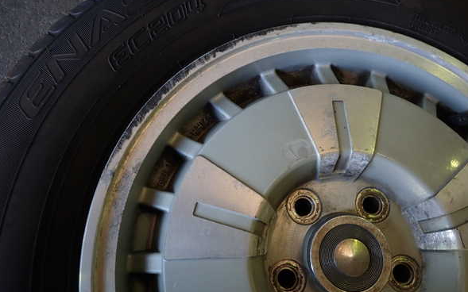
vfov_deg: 46.0
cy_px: 148
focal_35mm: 27
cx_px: 233
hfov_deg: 68.4
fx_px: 344
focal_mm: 4.5
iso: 160
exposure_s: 1/60
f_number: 2
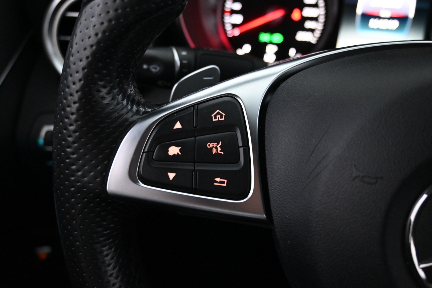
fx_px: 405
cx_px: 216
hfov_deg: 56.1
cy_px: 144
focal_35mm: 34
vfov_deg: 39.1
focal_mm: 22.5
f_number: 4
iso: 4500
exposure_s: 1/40
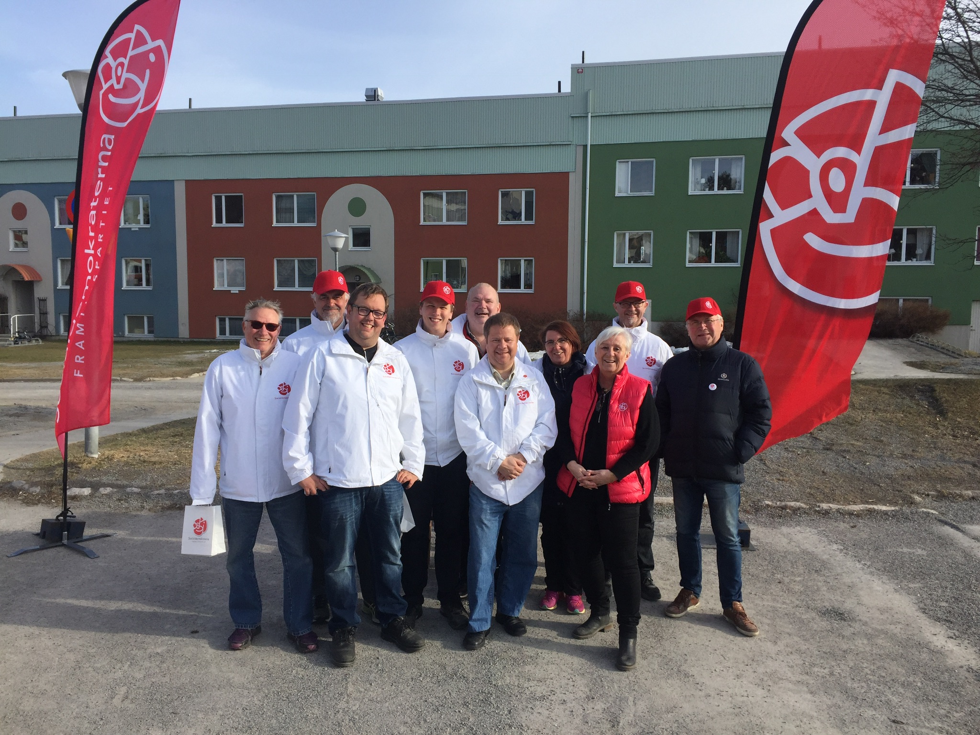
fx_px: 821
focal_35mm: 29
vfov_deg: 48.2
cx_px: 490
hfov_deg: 61.7
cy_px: 368
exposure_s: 1/1236
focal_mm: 4.15
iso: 32
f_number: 2.2
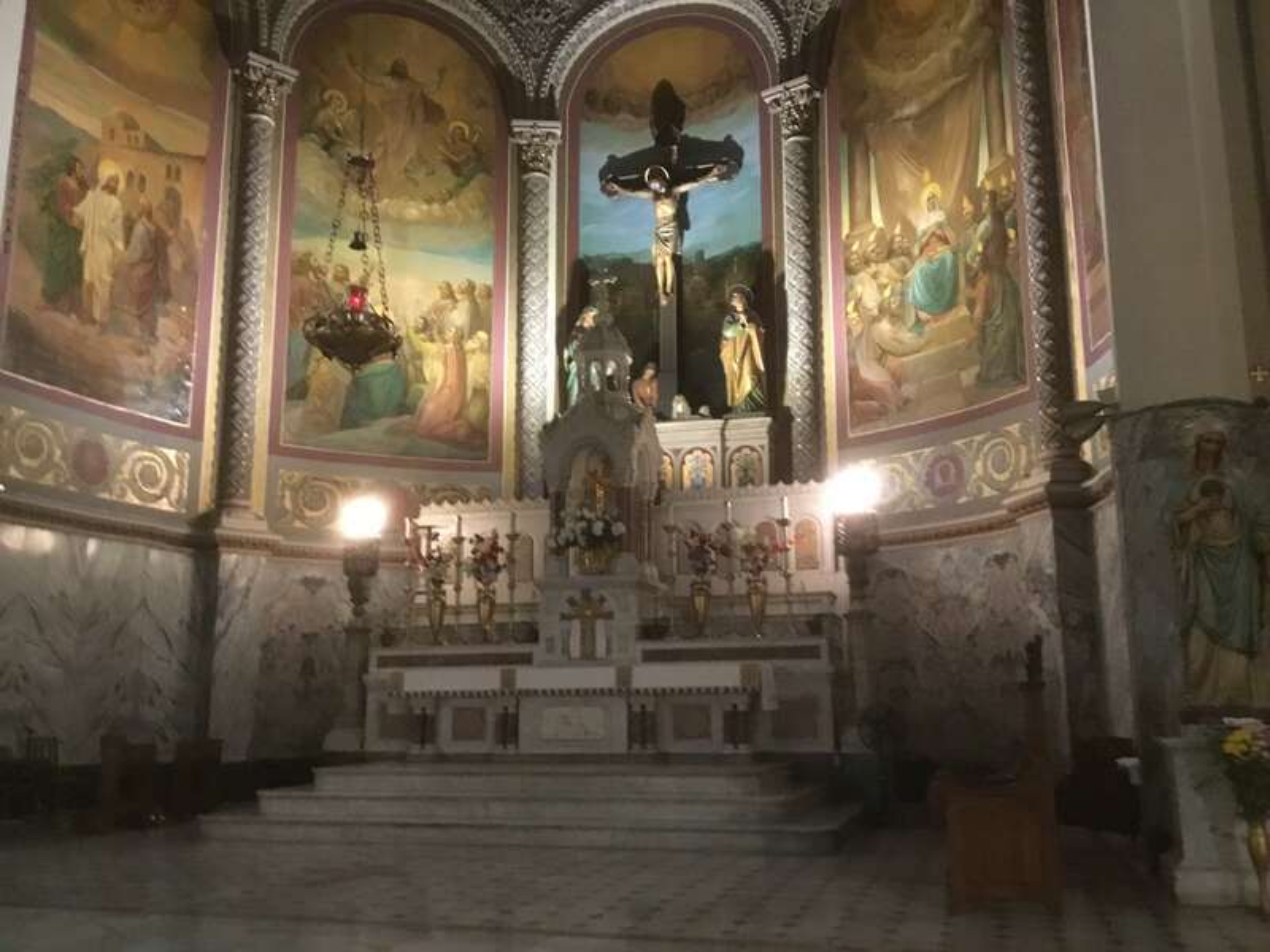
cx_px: 635
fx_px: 1137
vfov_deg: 45.4
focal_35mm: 31
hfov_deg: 58.4
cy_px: 476
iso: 640
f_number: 2.4
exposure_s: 1/15
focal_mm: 3.3
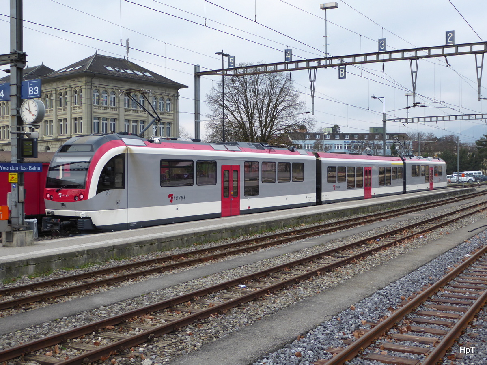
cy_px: 182
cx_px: 244
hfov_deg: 41.2
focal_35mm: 46
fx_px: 647
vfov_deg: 31.5
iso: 80
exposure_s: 1/125
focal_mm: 7.8
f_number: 3.9
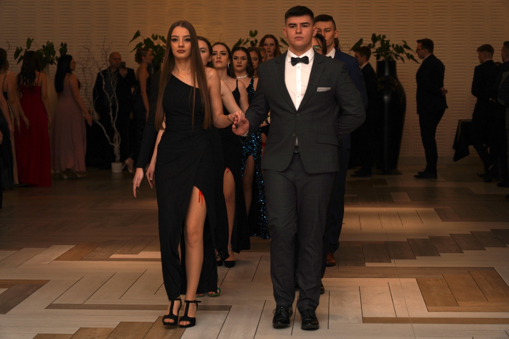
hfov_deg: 21.2
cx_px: 254
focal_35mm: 96
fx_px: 1357
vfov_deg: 14.3
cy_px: 170
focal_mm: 96
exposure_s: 1/100
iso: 500
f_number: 4
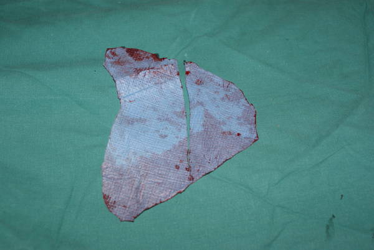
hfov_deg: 43.5
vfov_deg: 30.0
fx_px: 468
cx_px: 187
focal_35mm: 45
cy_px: 125
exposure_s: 1/60
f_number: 5.6
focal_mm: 30
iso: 400
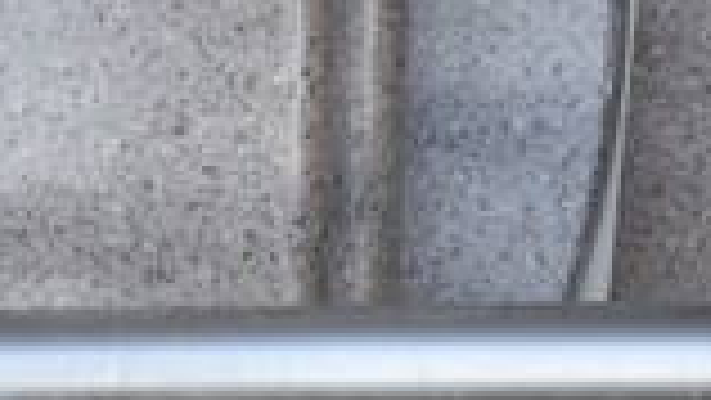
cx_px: 171
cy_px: 912
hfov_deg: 19.5
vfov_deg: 9.9
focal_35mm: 109
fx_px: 2056
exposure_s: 1/250
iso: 640
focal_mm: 18
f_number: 3.5
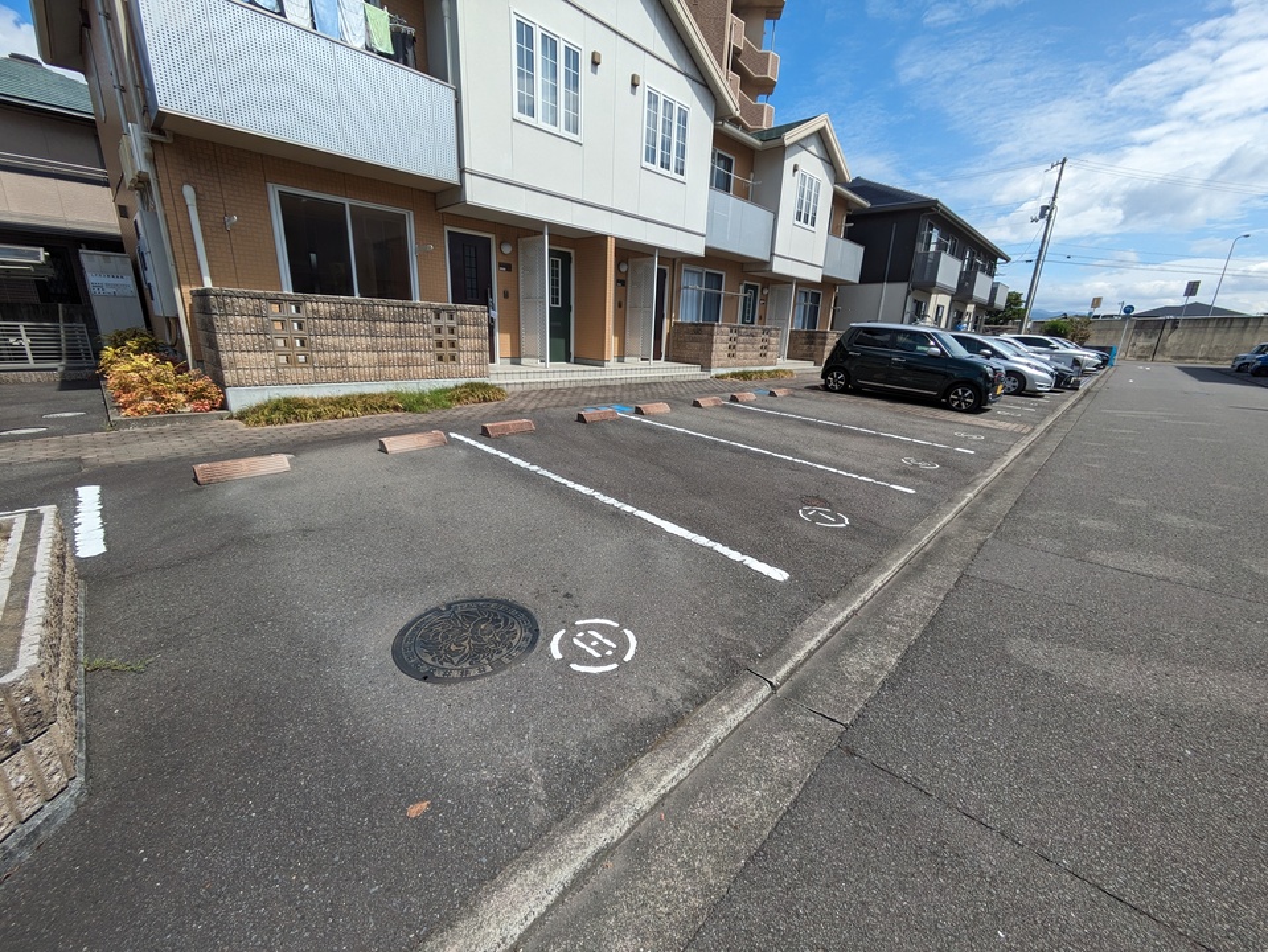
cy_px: 476
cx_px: 634
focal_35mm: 14
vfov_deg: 85.7
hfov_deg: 102.0
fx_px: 513
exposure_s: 1/1414
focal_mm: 1.83
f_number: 2.2
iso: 46
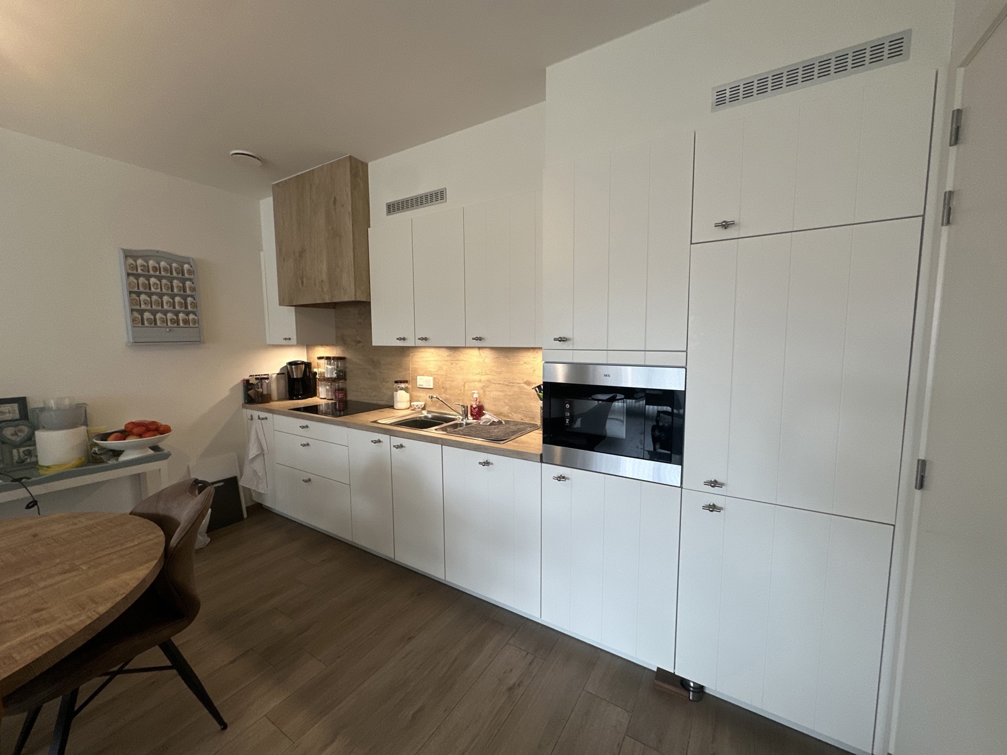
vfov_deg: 85.7
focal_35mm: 14
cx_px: 504
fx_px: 407
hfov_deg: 102.1
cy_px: 378
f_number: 2.2
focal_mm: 2.22
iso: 250
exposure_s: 1/99
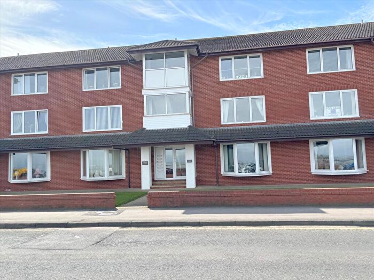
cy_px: 140
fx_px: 281
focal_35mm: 26
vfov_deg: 53.1
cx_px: 187
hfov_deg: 67.3
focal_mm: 5.96
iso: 50
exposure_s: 1/2451
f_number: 1.6
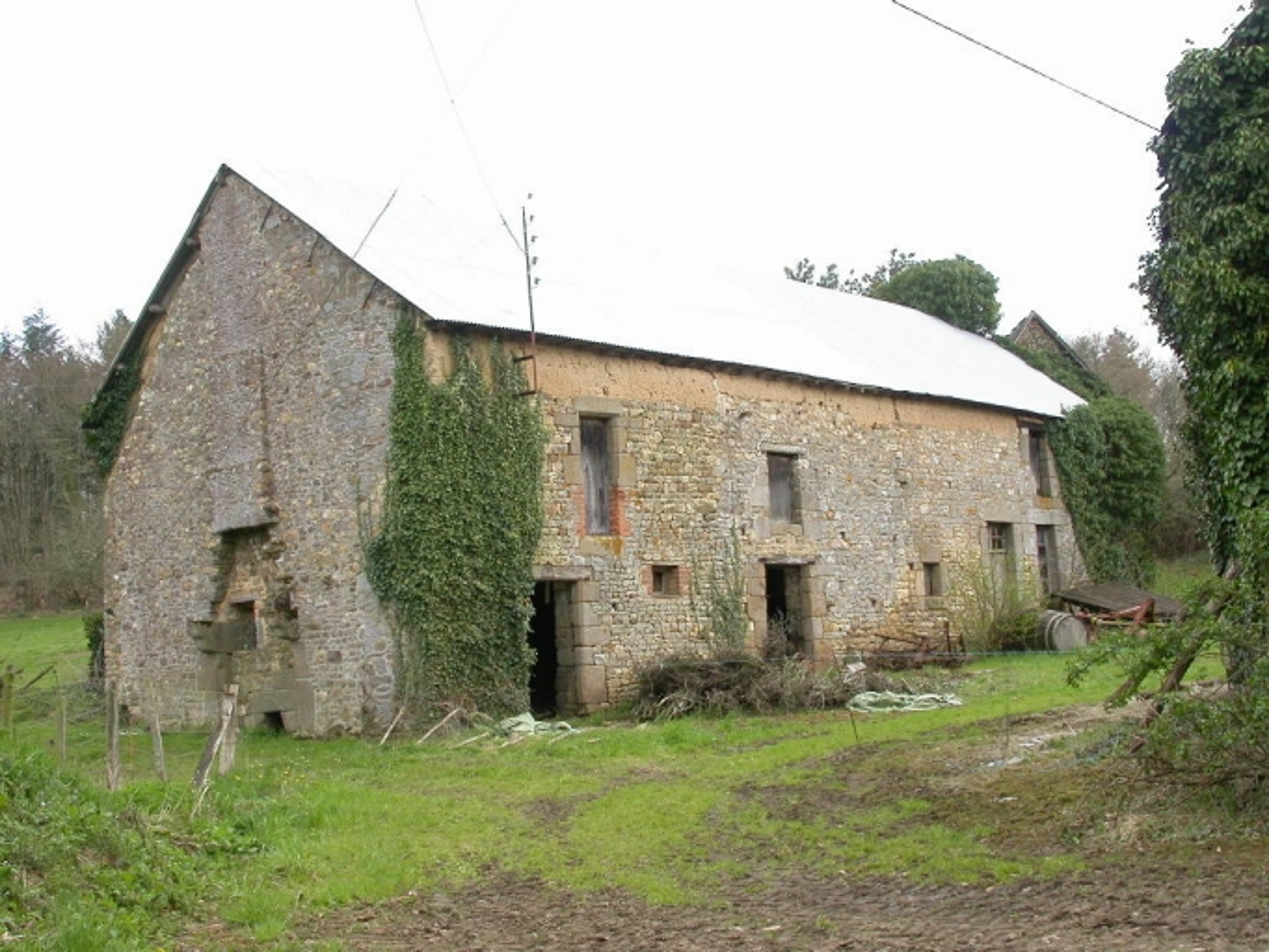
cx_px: 634
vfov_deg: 32.2
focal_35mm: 45
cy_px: 476
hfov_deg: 42.1
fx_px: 1650
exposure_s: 1/159
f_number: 5.6
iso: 100
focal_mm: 9.5
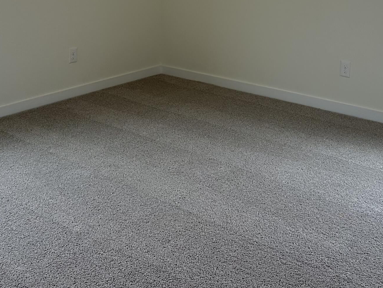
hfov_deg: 34.9
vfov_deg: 25.0
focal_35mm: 55
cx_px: 221
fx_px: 609
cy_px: -16
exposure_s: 1/153
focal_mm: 6.86
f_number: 1.78
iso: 100
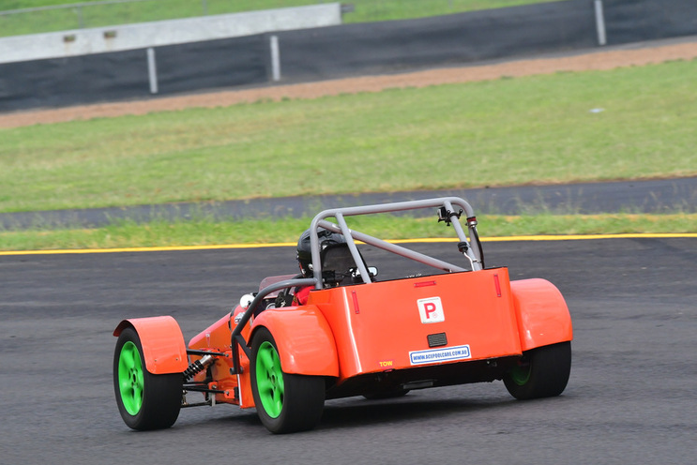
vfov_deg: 2.5
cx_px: 352
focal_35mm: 549
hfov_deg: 3.8
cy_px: 249
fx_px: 10633
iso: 1250
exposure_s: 1/640
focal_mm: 340
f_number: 10
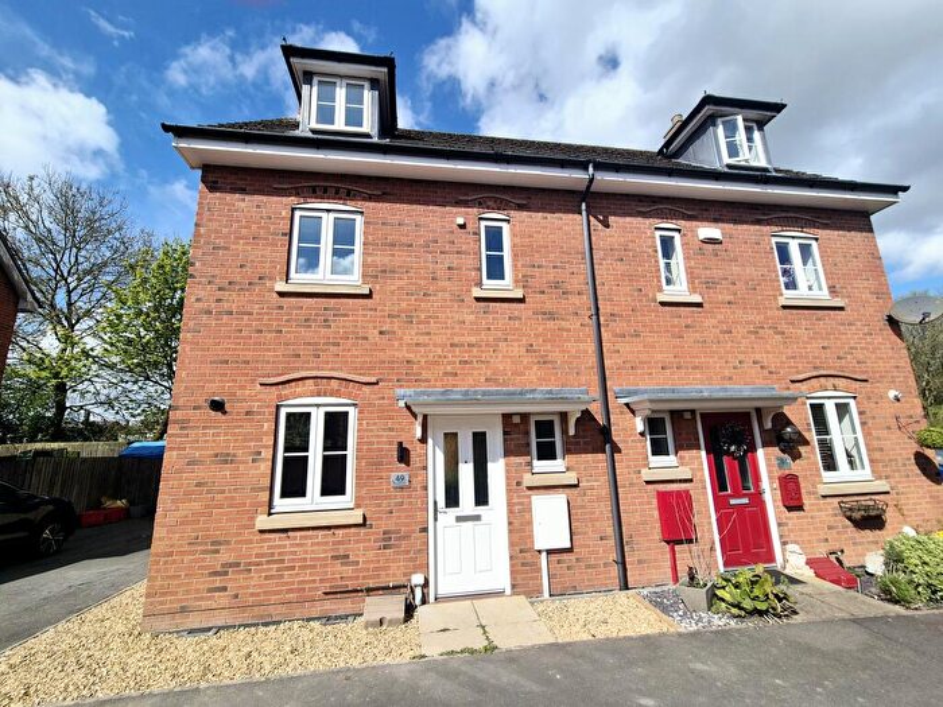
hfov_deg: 106.2
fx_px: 354
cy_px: 354
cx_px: 472
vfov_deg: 89.9
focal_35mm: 13
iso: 50
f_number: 2.2
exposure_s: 1/5000
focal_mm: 2.2
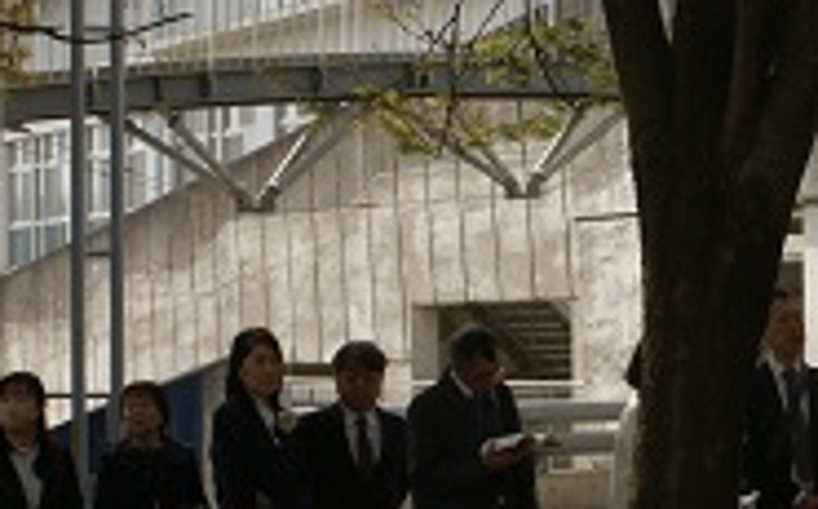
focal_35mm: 117
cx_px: 798
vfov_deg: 11.1
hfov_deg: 17.5
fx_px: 2604
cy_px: 164
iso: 200
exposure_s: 1/90
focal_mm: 35
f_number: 13
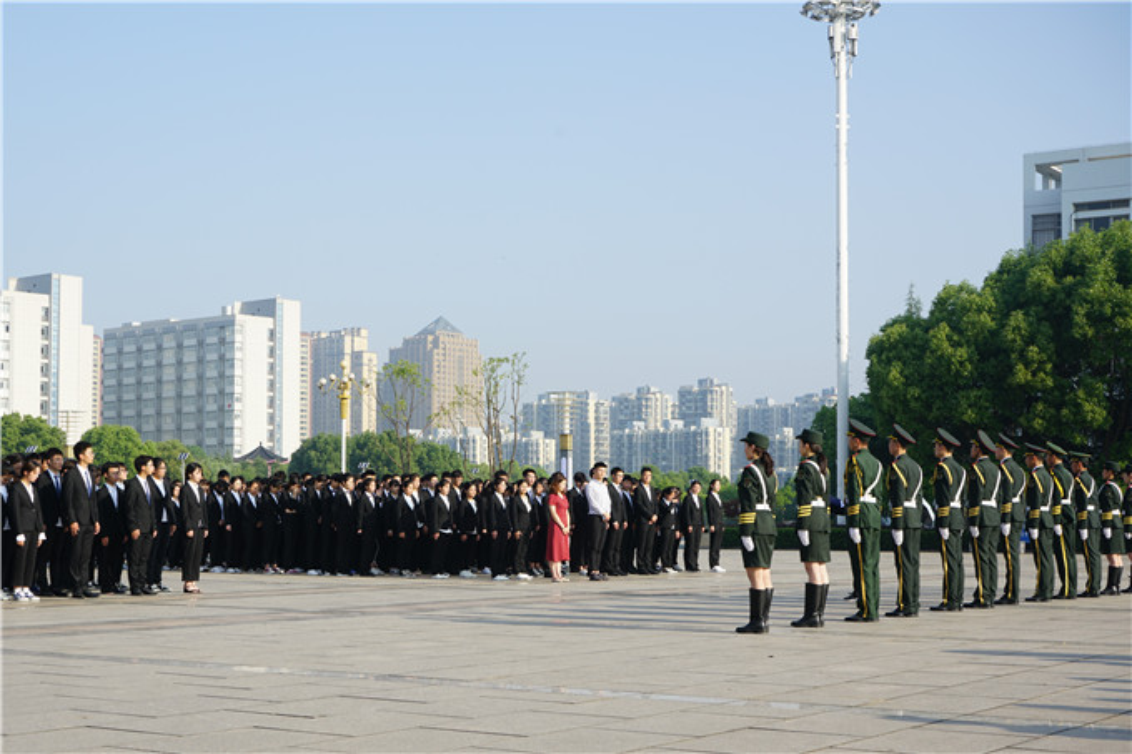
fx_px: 1446
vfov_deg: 29.2
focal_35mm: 46
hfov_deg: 42.8
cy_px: 377
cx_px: 566
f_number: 10
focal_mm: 46
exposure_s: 1/125
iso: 100
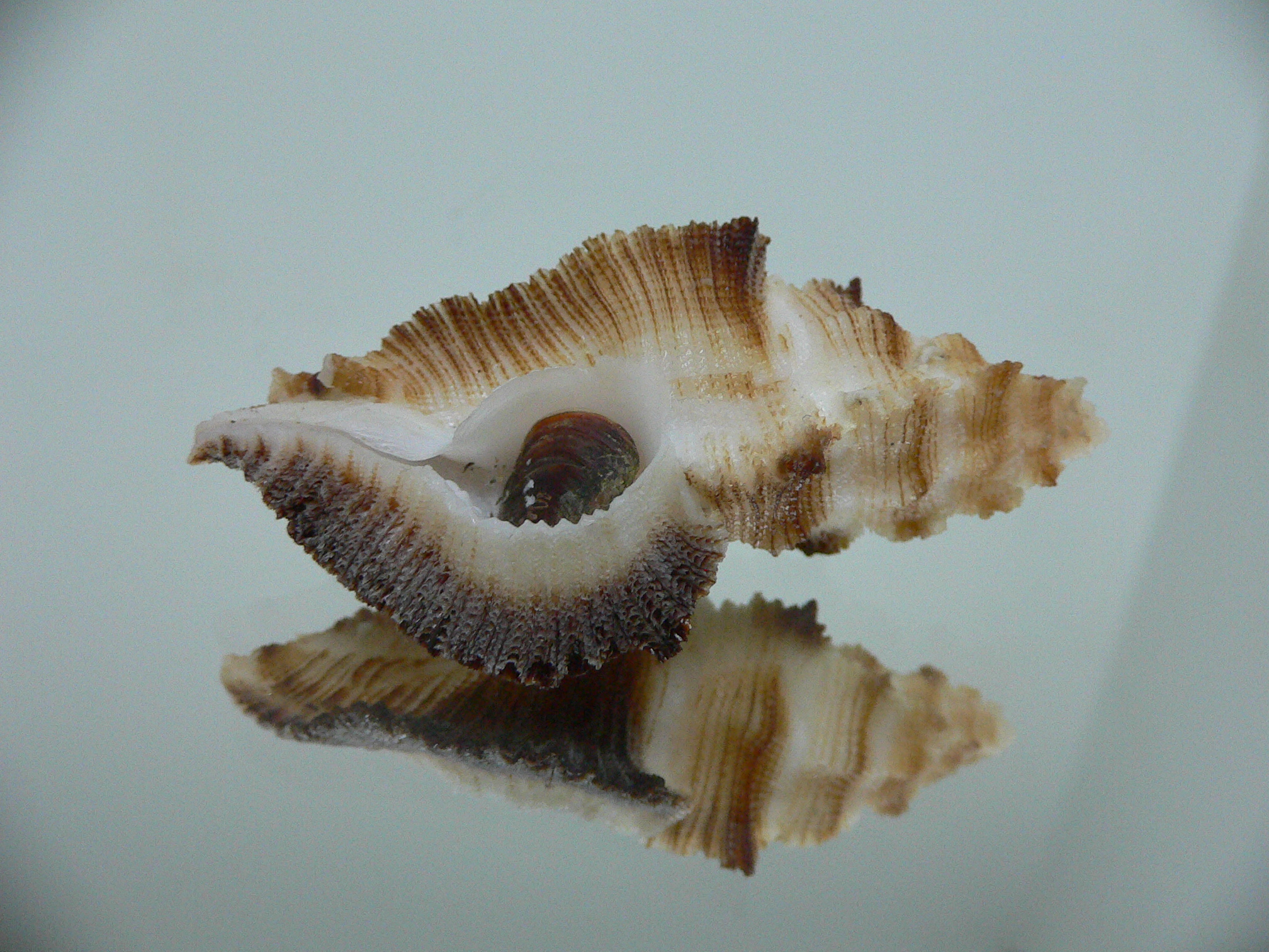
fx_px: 1283
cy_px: 476
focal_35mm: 35
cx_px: 634
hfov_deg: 52.6
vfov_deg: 40.7
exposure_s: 1/60
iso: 200
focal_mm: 4.6
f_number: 2.8
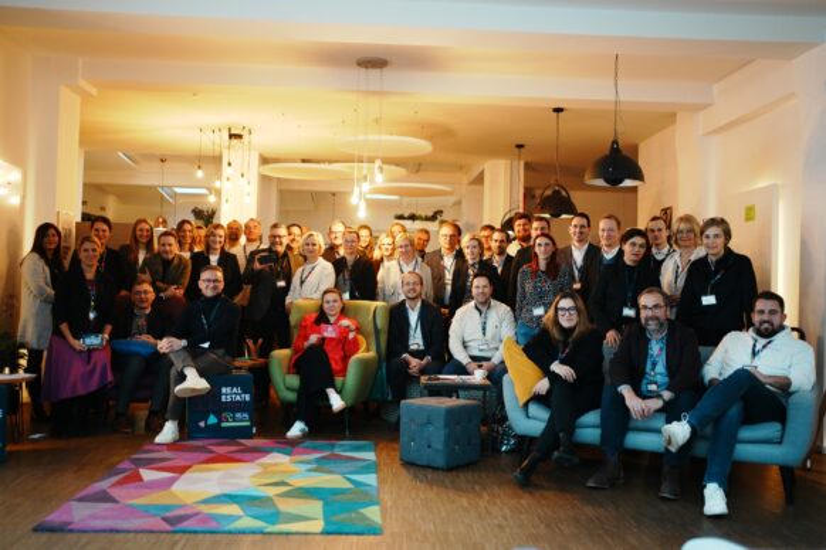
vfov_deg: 37.9
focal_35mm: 35
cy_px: 275
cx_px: 413
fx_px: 803
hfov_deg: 54.4
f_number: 1.8
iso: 800
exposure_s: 1/60
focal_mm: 35
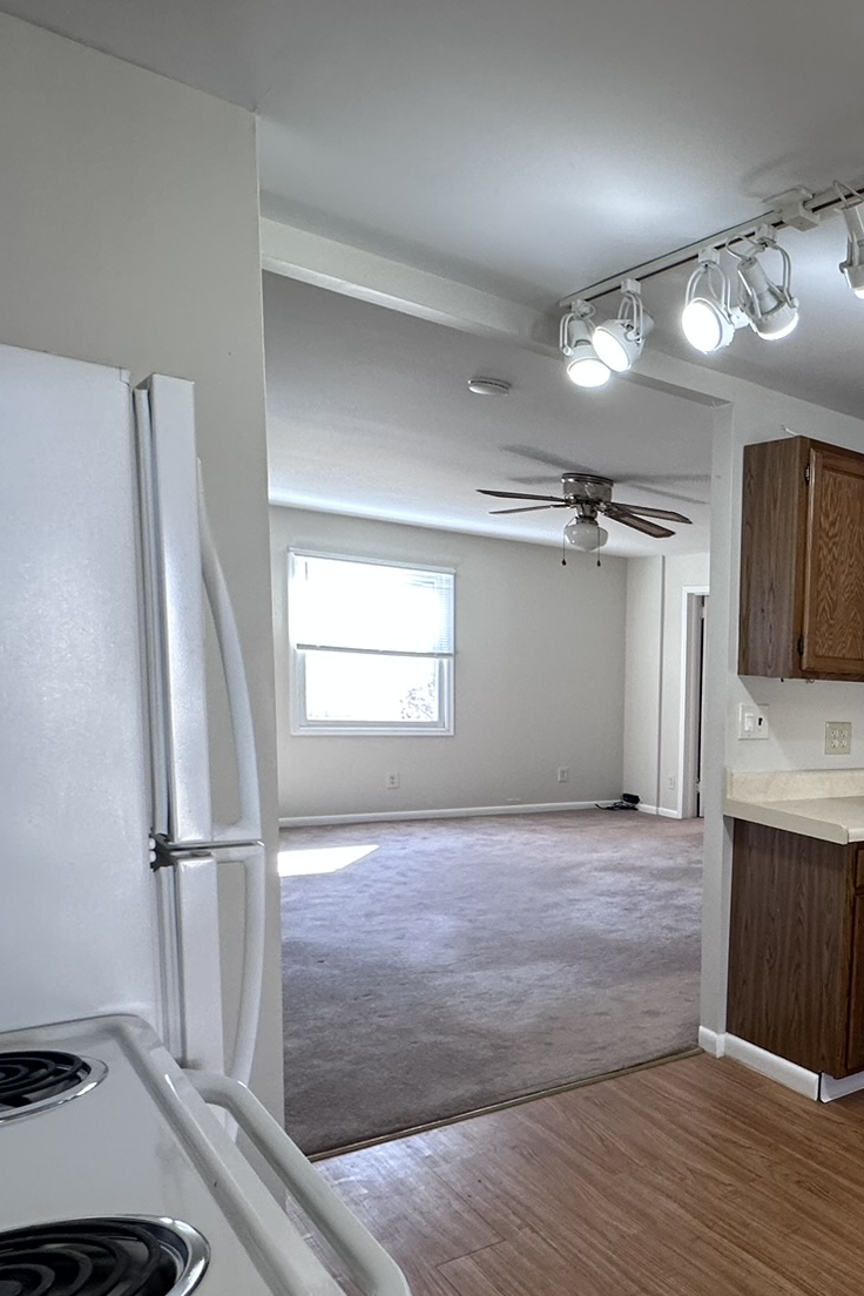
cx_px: 998
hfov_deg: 37.9
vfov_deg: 66.5
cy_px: 797
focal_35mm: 27
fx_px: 972
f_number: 2.2
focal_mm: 2.22
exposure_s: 1/120
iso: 160
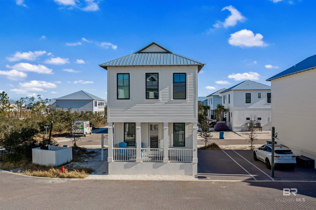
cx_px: 158
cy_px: 105
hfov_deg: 65.5
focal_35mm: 28
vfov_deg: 46.4
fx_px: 246
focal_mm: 10.26
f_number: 3.2
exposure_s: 1/50
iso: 100
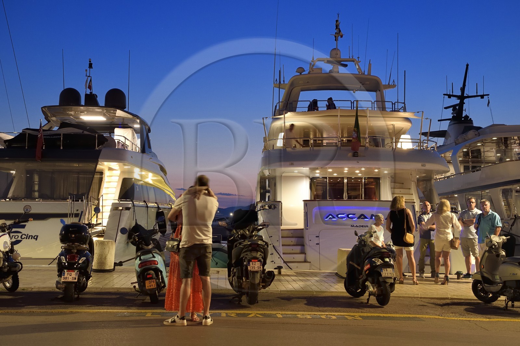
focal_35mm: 48
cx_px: 260
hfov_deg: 41.1
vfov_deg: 28.0
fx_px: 693
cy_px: 173
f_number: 7.1
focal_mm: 48
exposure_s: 1/6
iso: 1600
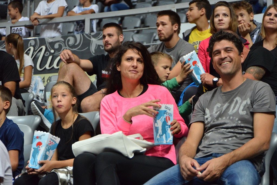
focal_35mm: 95
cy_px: 92
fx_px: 731
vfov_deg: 14.4
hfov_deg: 21.4
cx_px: 138
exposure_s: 1/250
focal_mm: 95
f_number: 5.6
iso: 3200
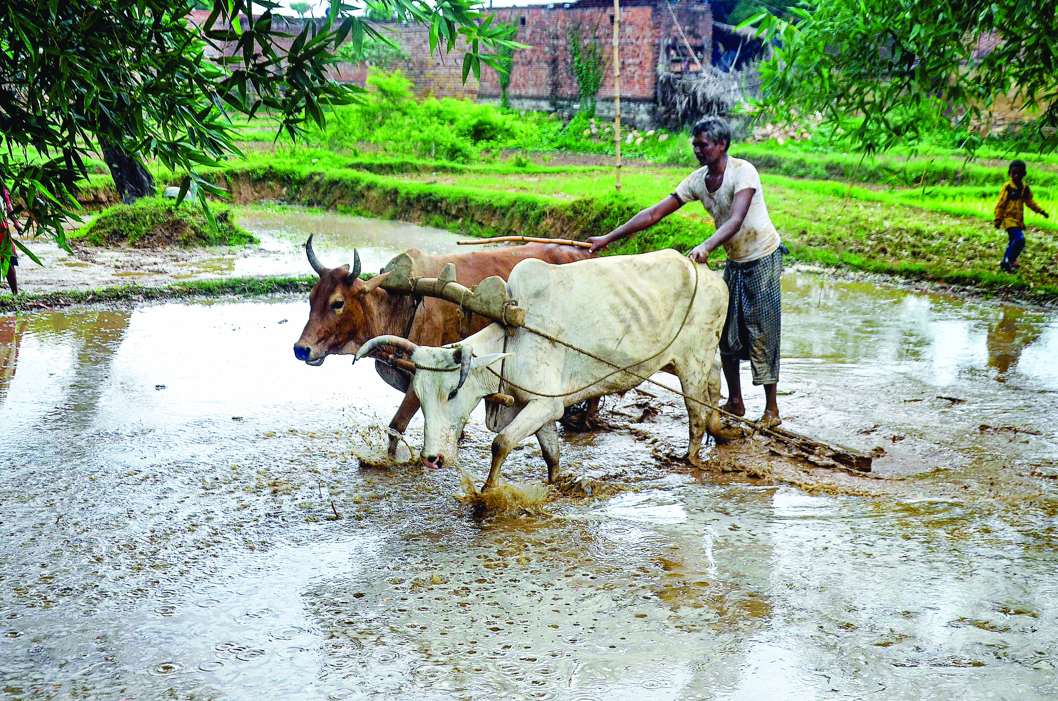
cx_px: 529
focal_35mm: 48
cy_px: 350
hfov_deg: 41.2
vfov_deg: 28.0
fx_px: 1408
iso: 200
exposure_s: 1/250
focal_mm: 32
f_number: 8
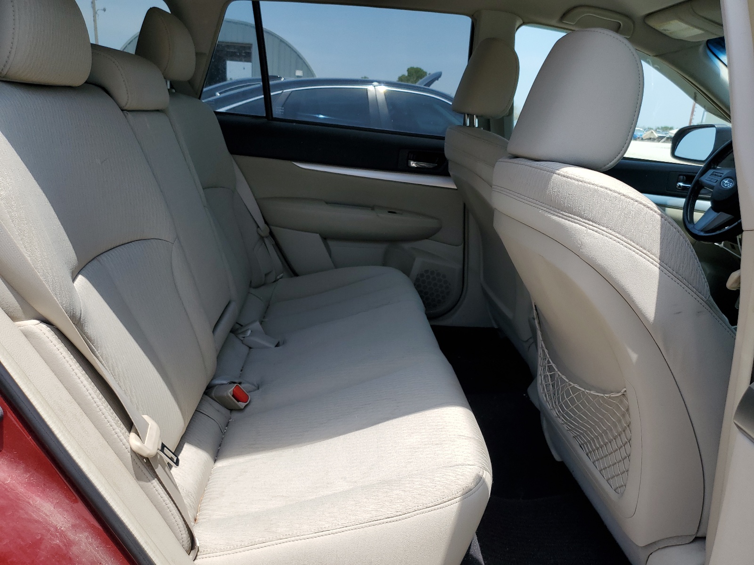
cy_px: 282
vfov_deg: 53.1
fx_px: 566
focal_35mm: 26
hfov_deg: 67.3
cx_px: 377
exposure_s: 1/1667
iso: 50
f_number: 1.5
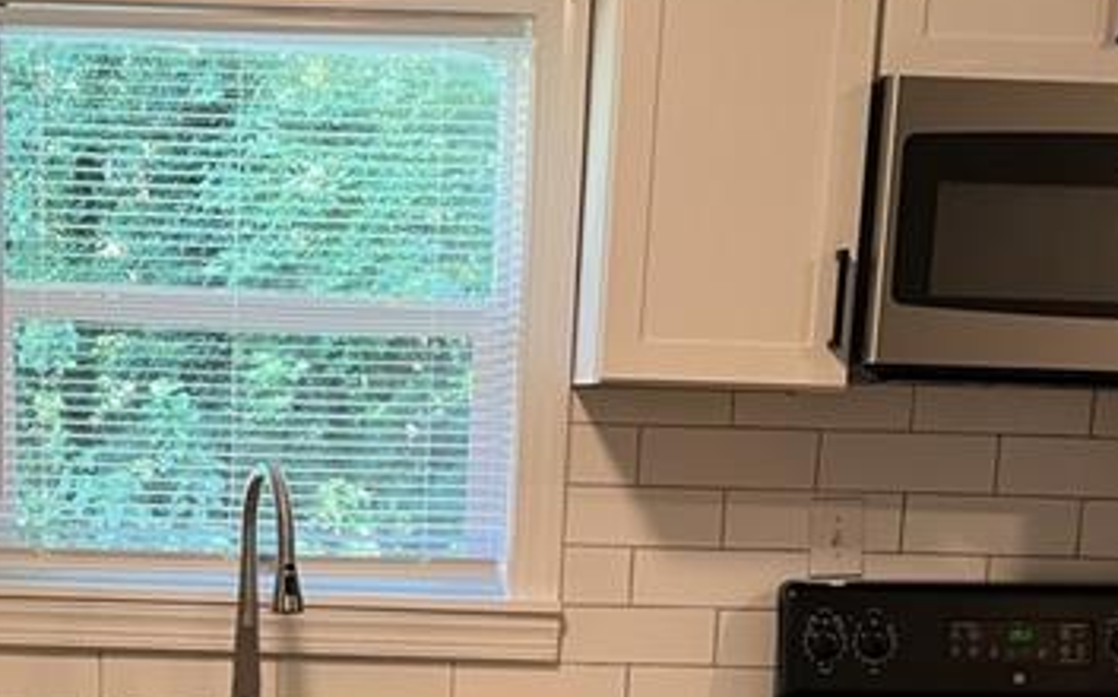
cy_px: 713
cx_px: 380
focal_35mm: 60
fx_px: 1827
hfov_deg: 33.8
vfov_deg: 20.8
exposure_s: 1/60
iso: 100
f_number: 1.5
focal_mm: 5.7
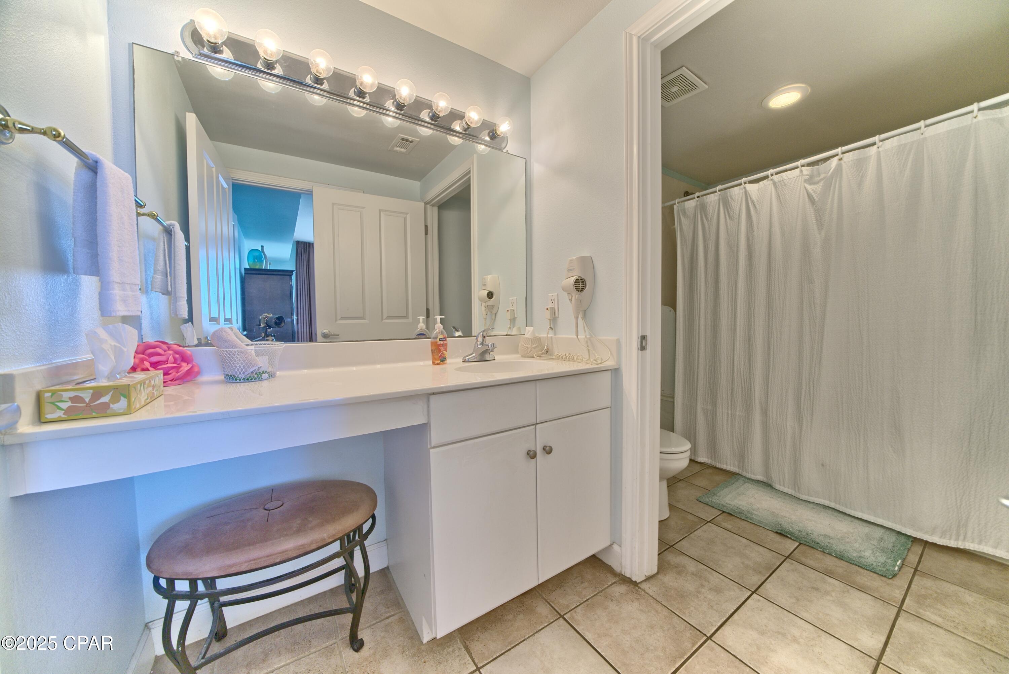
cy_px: 337
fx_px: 336
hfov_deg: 112.6
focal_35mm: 12
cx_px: 504
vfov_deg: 90.1
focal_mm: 12
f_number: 8
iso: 500
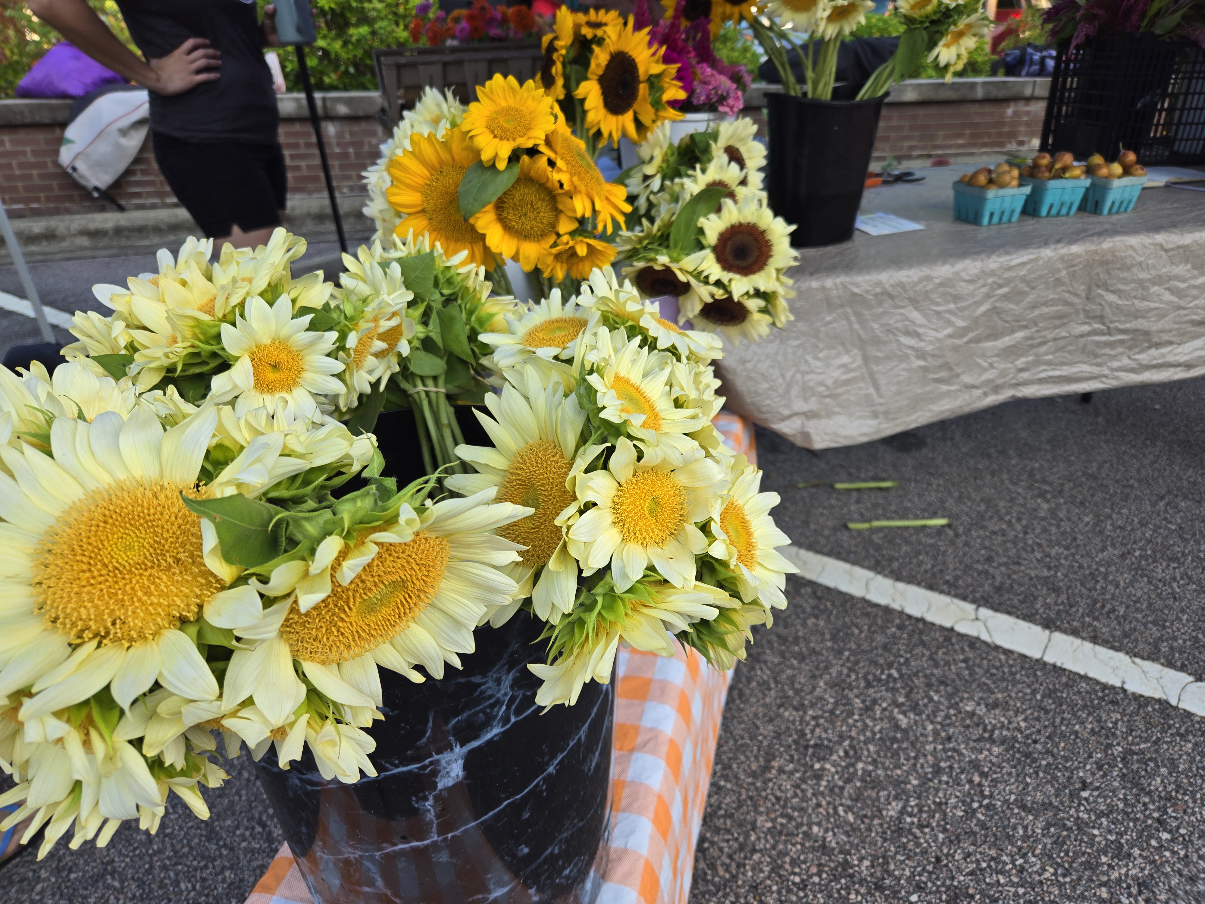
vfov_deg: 58.9
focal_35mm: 23
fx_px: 801
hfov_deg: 73.9
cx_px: 602
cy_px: 452
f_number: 1.8
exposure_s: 1/280
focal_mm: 5.4
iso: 25
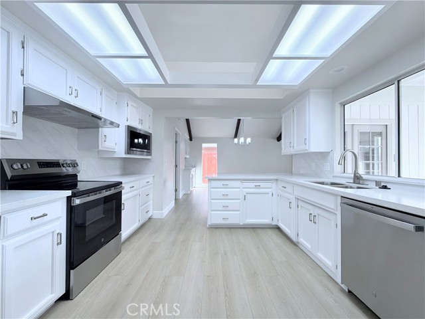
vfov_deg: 85.7
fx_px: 172
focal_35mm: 14
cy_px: 160
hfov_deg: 102.1
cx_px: 212
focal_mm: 2.22
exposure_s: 1/120
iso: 100
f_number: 2.2
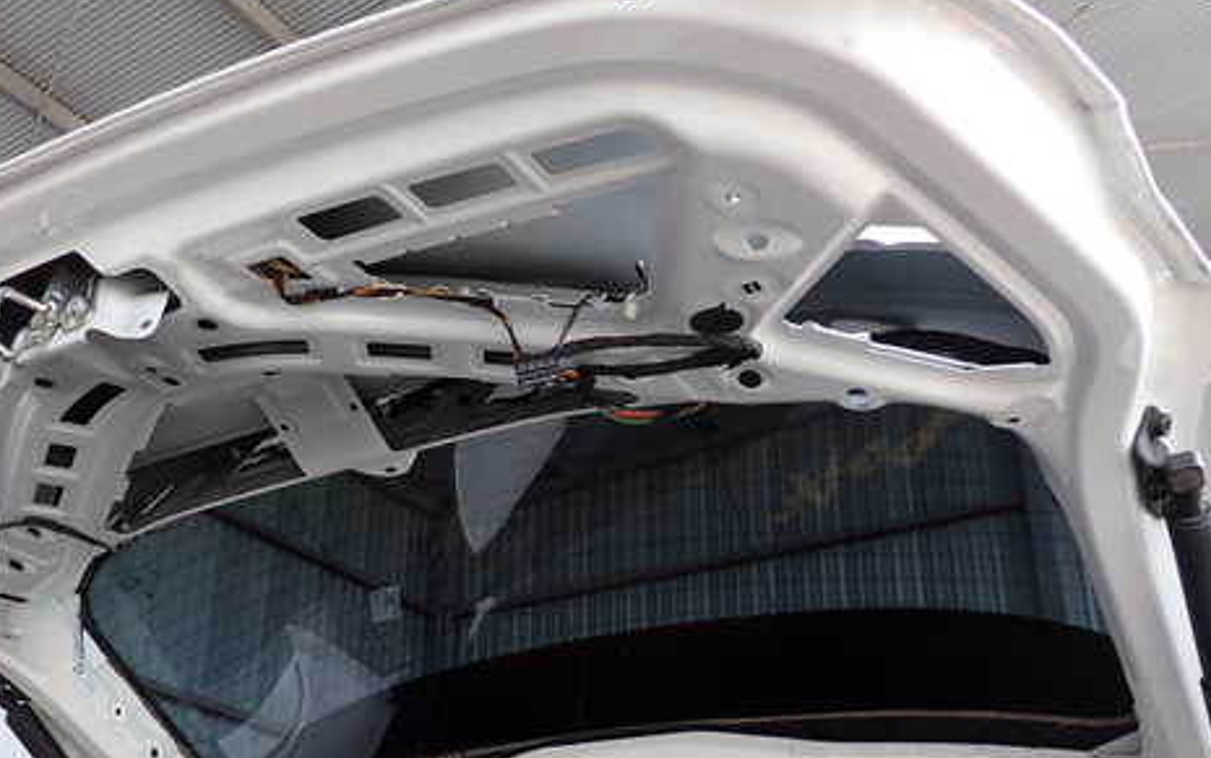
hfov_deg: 47.8
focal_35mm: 41
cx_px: 458
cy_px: 471
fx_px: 1354
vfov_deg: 31.1
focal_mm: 5.4
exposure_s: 1/80
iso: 100
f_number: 2.3
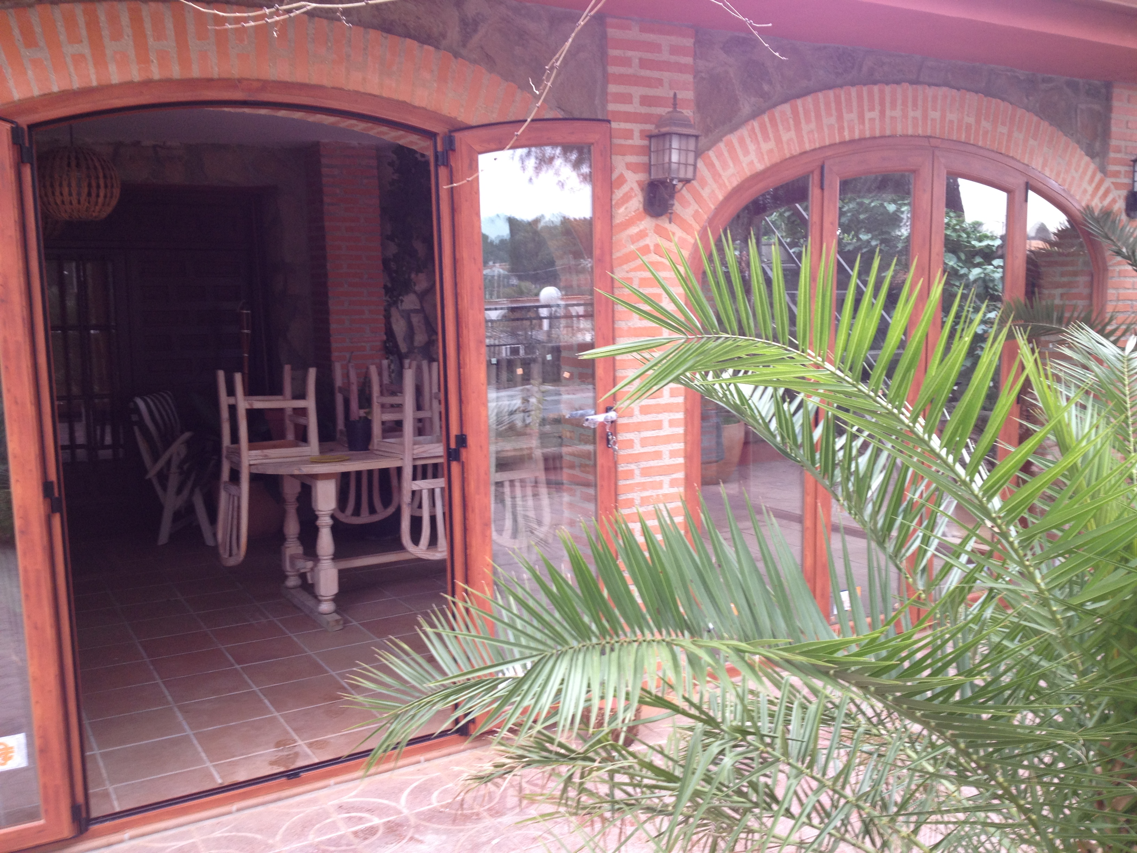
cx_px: 568
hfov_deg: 52.6
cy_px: 426
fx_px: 1150
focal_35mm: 35
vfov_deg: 40.7
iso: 64
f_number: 2.4
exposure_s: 1/30
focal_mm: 4.28
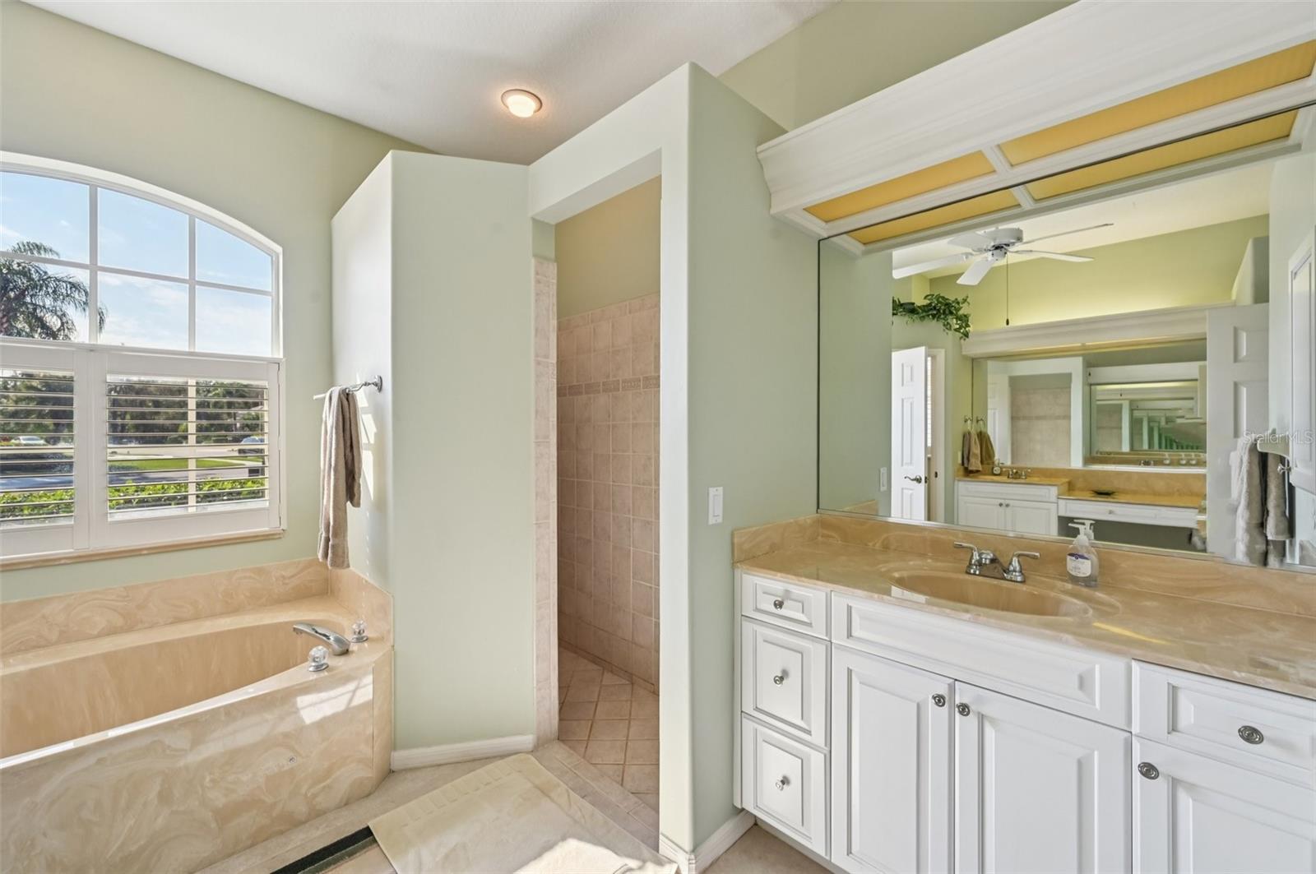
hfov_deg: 104.3
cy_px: 437
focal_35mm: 14
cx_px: 658
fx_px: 511
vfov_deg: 81.1
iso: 400
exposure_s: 1/160
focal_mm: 14
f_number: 8
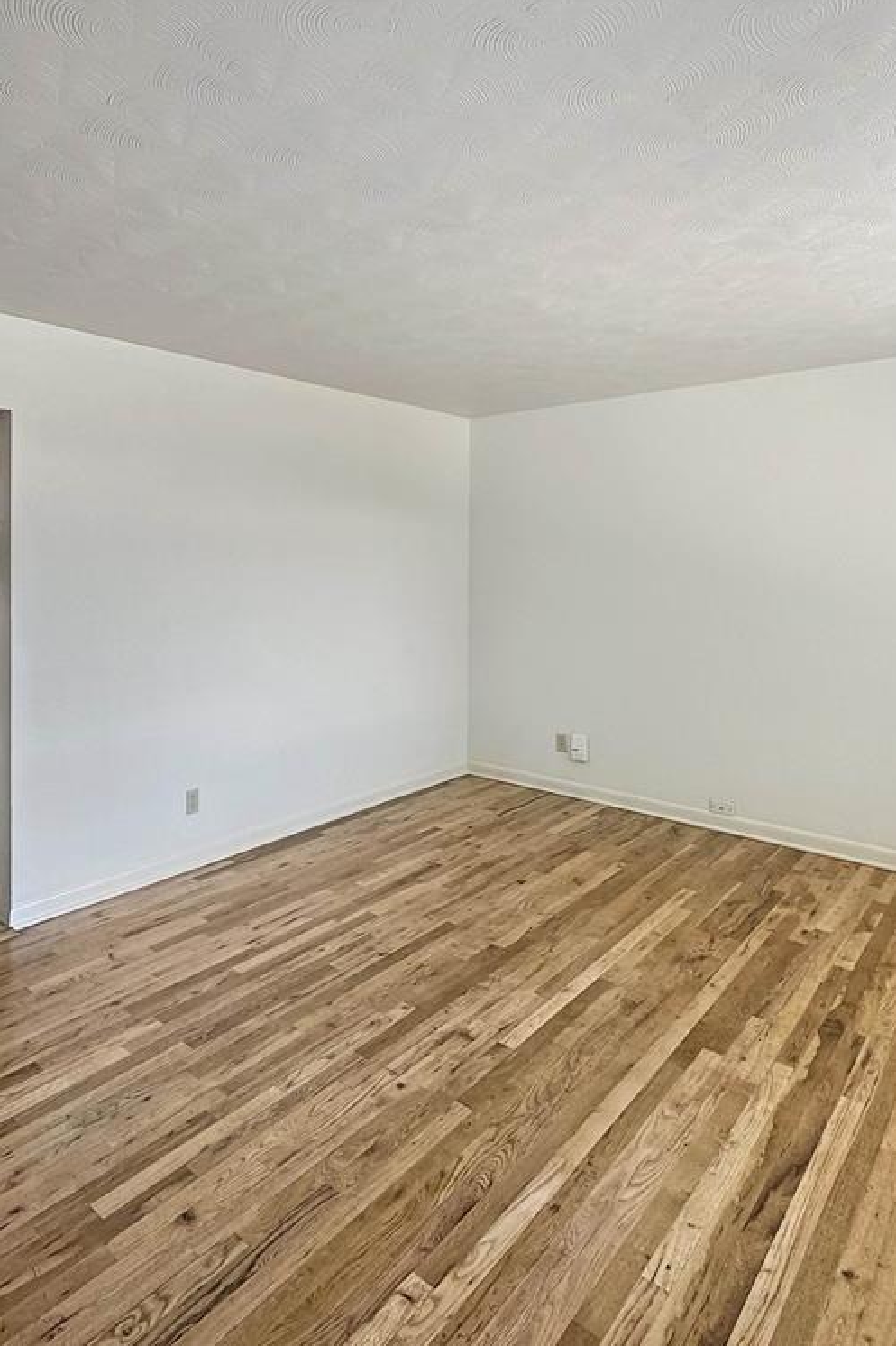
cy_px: 682
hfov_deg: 60.8
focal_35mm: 20
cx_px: 315
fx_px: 747
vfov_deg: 84.0
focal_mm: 2.22
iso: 64
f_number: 2.2
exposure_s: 1/99
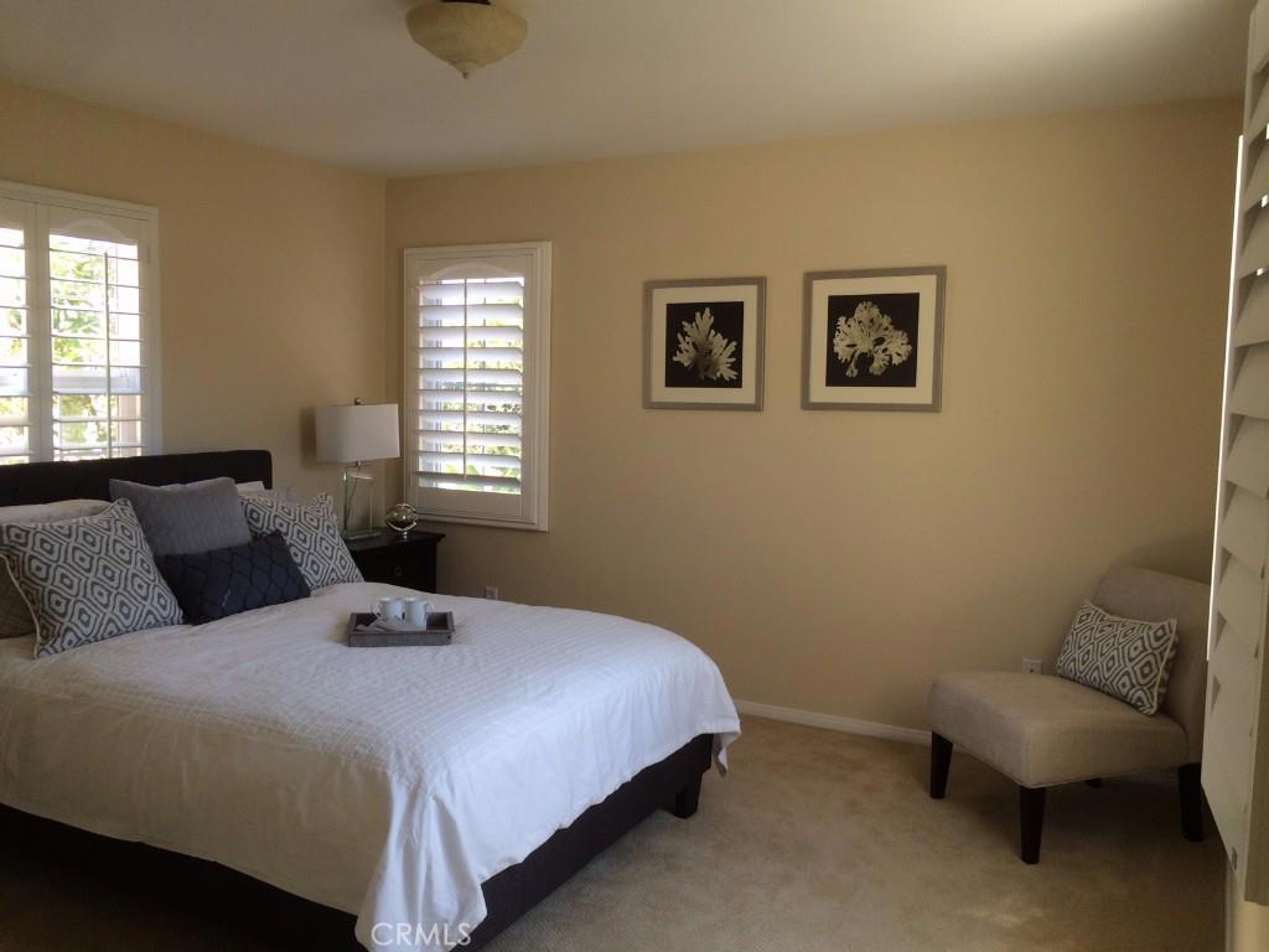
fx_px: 1063
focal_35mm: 29
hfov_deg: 61.7
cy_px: 476
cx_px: 634
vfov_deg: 48.2
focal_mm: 4.15
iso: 50
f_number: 2.2
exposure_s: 1/120
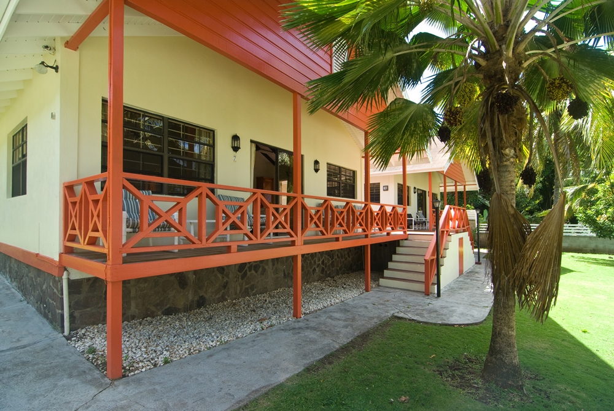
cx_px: 307
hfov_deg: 94.9
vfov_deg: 72.2
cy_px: 206
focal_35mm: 16
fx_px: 282
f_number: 8
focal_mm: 11
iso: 200
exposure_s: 1/60
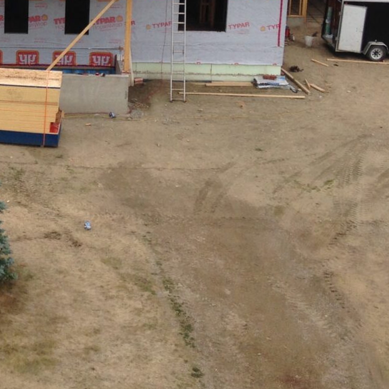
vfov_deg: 18.9
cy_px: 33
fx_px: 1144
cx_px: -46
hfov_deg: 18.5
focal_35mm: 90
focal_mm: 4.12
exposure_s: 1/1261
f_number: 2.4
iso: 50
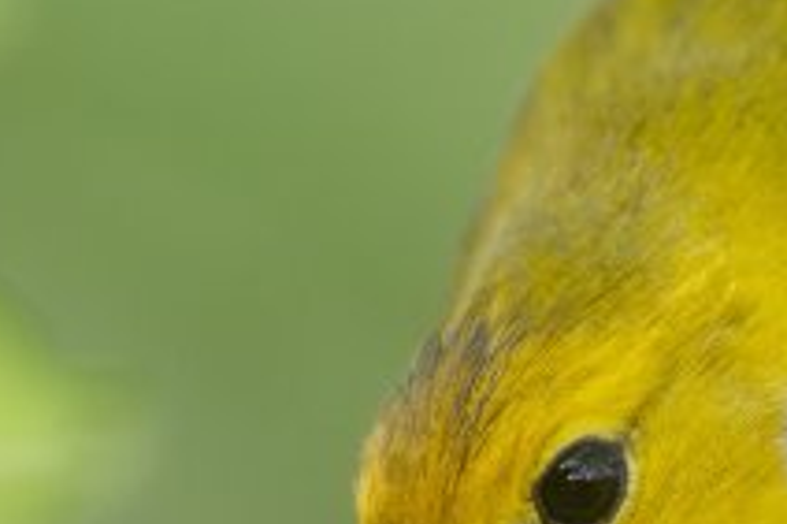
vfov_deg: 0.9
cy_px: 295
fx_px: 34600
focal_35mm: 1584
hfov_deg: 1.3
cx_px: 497
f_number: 4
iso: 1600
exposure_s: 1/1000
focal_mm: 420
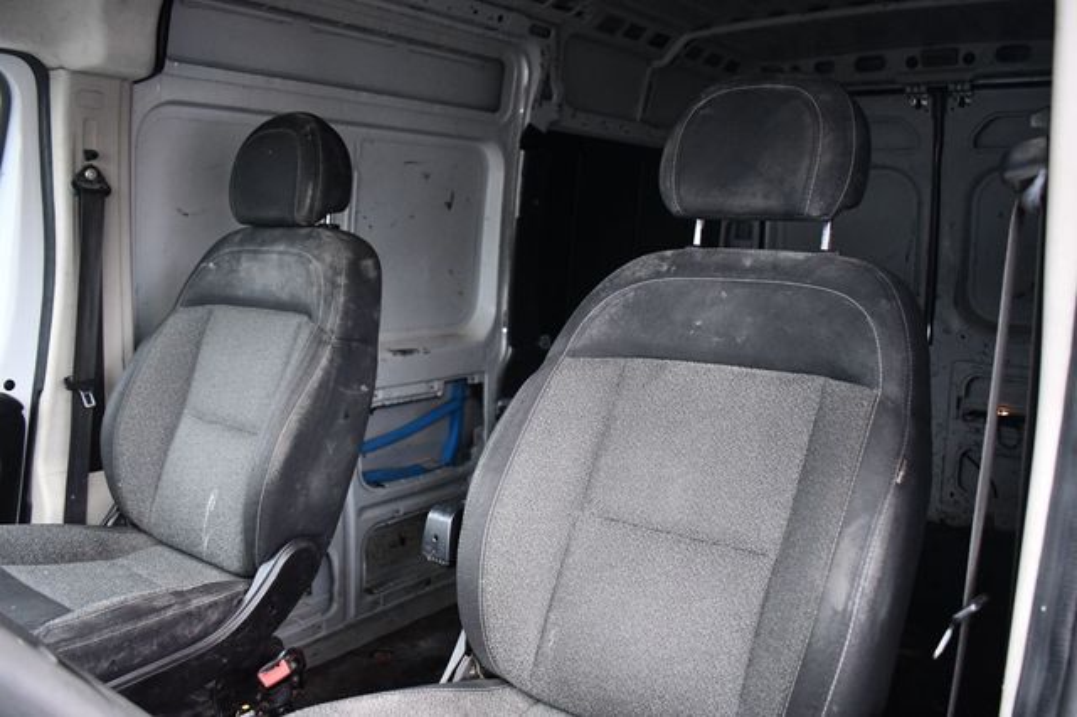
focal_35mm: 30
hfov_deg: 62.0
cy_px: 358
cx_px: 538
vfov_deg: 43.6
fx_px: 897
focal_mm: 20
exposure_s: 1/100
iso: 3200
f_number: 3.5
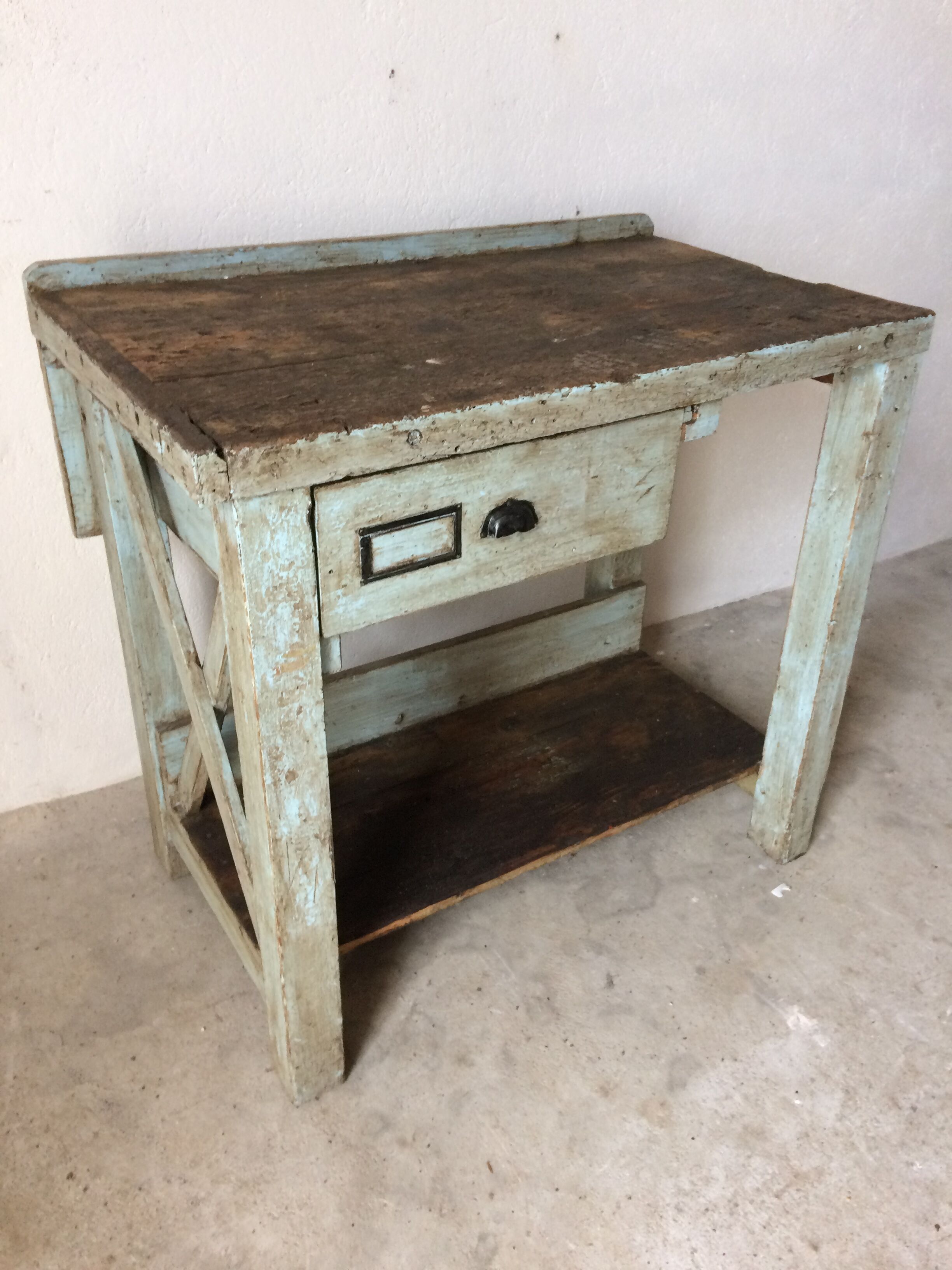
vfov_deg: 61.7
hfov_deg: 48.2
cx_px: 476
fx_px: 1063
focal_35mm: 29
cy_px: 635
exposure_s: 1/33
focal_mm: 4.15
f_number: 2.2
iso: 64
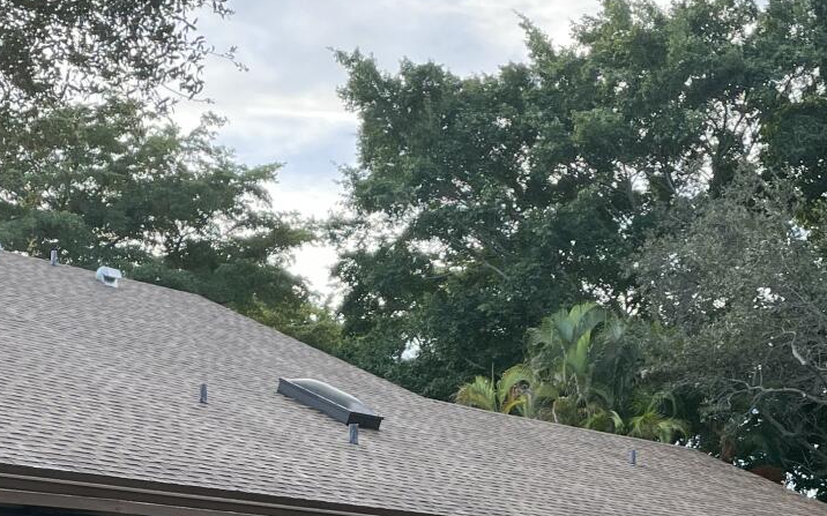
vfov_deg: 15.7
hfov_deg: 26.8
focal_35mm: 77
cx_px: 353
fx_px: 1735
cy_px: 755
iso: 50
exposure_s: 1/349
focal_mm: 4.2
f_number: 1.6
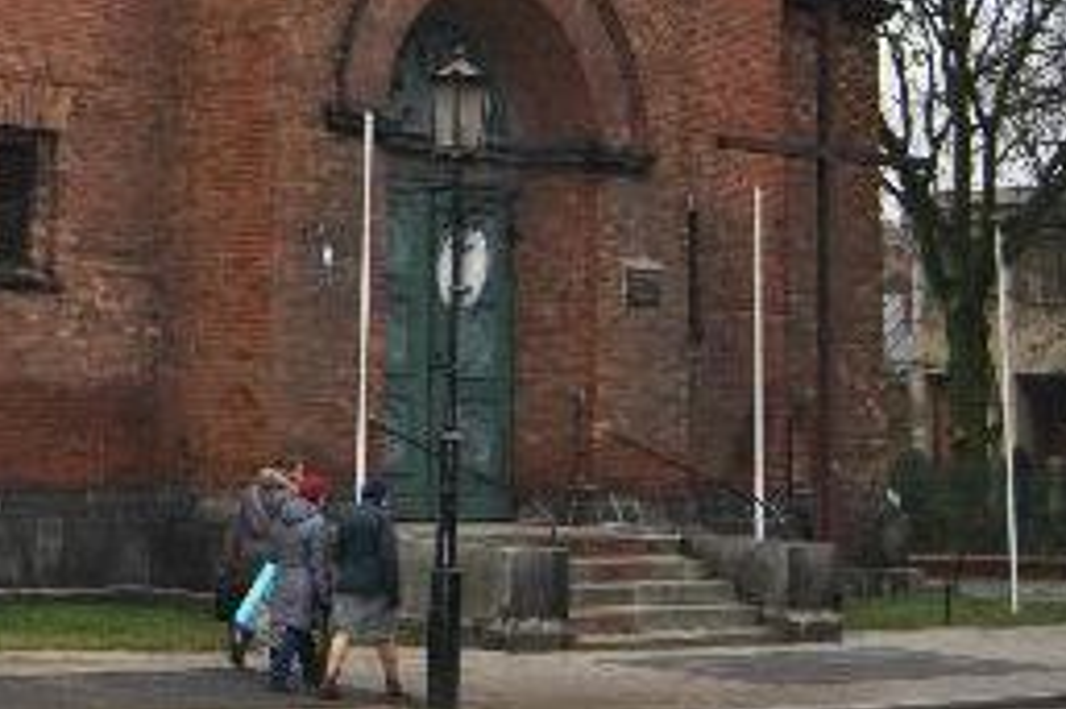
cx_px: 160
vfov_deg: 24.1
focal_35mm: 54
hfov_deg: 35.3
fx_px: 1598
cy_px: 35
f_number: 3.5
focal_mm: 18
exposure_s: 1/125
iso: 180
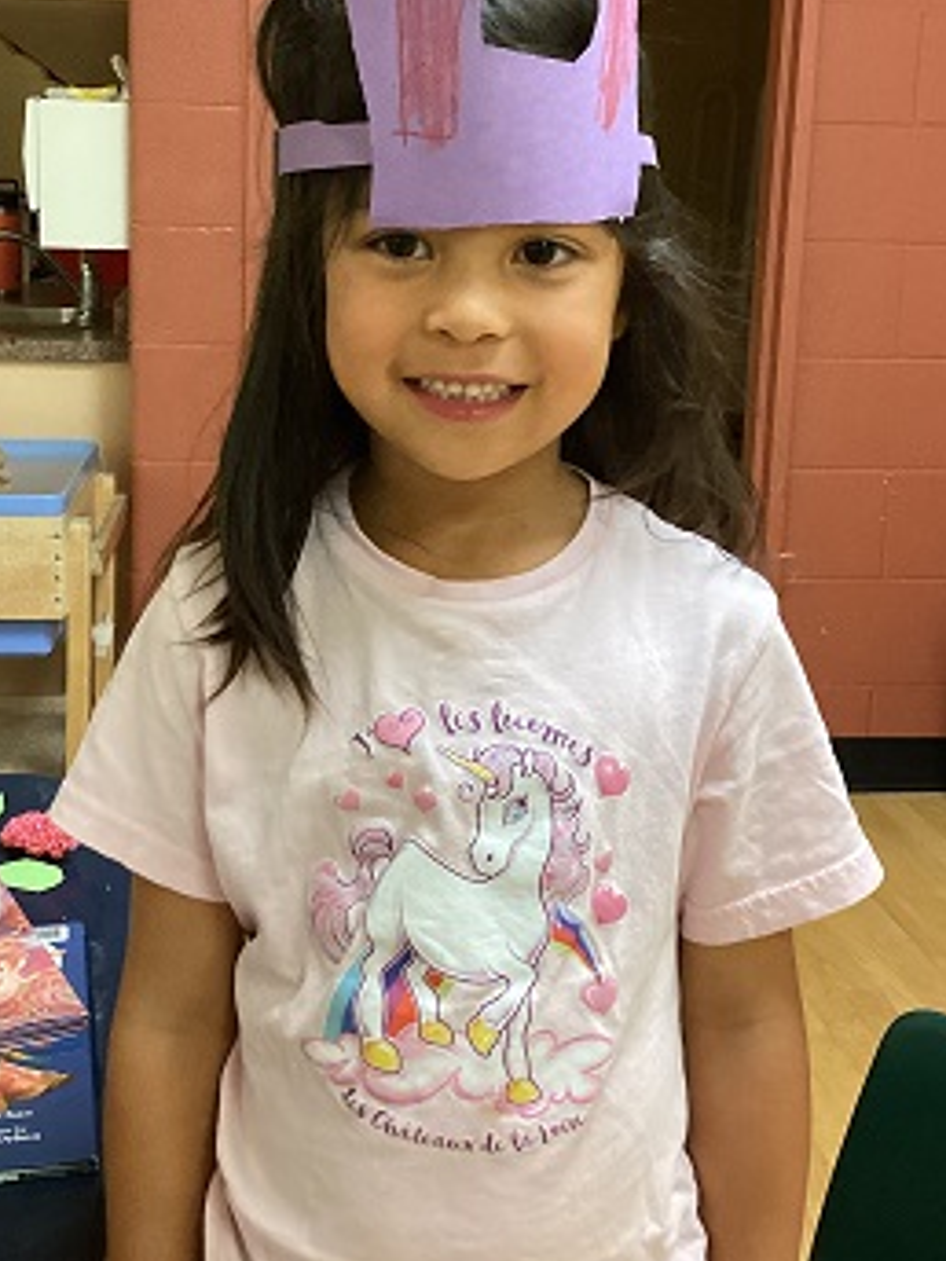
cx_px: 424
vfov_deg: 41.6
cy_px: 444
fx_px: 1640
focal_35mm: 45
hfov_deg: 32.2
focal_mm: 3.3
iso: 200
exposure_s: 1/50
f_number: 2.4
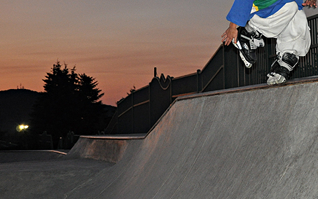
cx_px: 258
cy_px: 2
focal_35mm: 107
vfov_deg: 12.1
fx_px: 928
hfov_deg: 19.2
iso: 800
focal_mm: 34
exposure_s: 1/60
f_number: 4.2
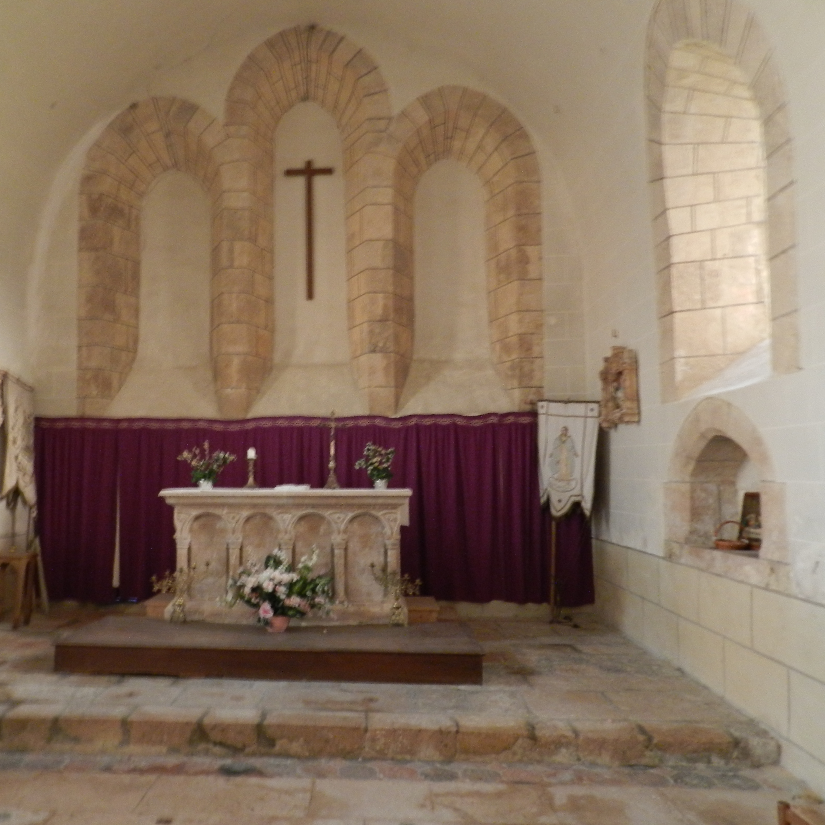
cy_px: 412
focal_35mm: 28
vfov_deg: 57.3
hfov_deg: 56.8
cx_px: 322
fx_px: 755
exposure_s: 1/1.6
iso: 400
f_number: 3.4
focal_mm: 4
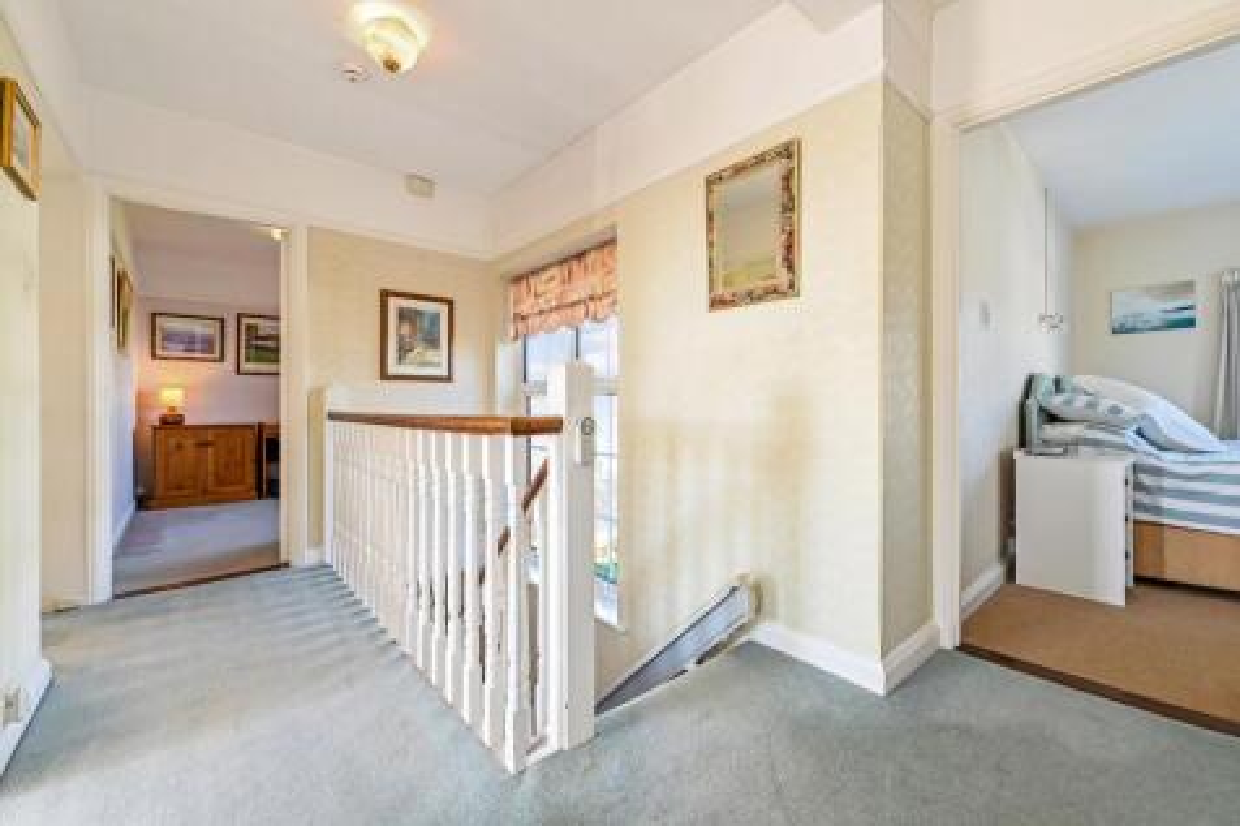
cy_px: 413
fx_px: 482
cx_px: 620
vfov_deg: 81.2
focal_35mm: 14
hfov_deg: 104.3
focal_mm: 14
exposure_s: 1/25
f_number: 8
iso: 400
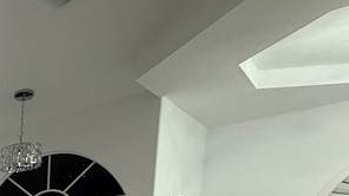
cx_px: -181
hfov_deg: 27.0
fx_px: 491
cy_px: 352
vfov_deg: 18.0
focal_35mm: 53
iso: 200
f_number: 2.2
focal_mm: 2.22
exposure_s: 1/60
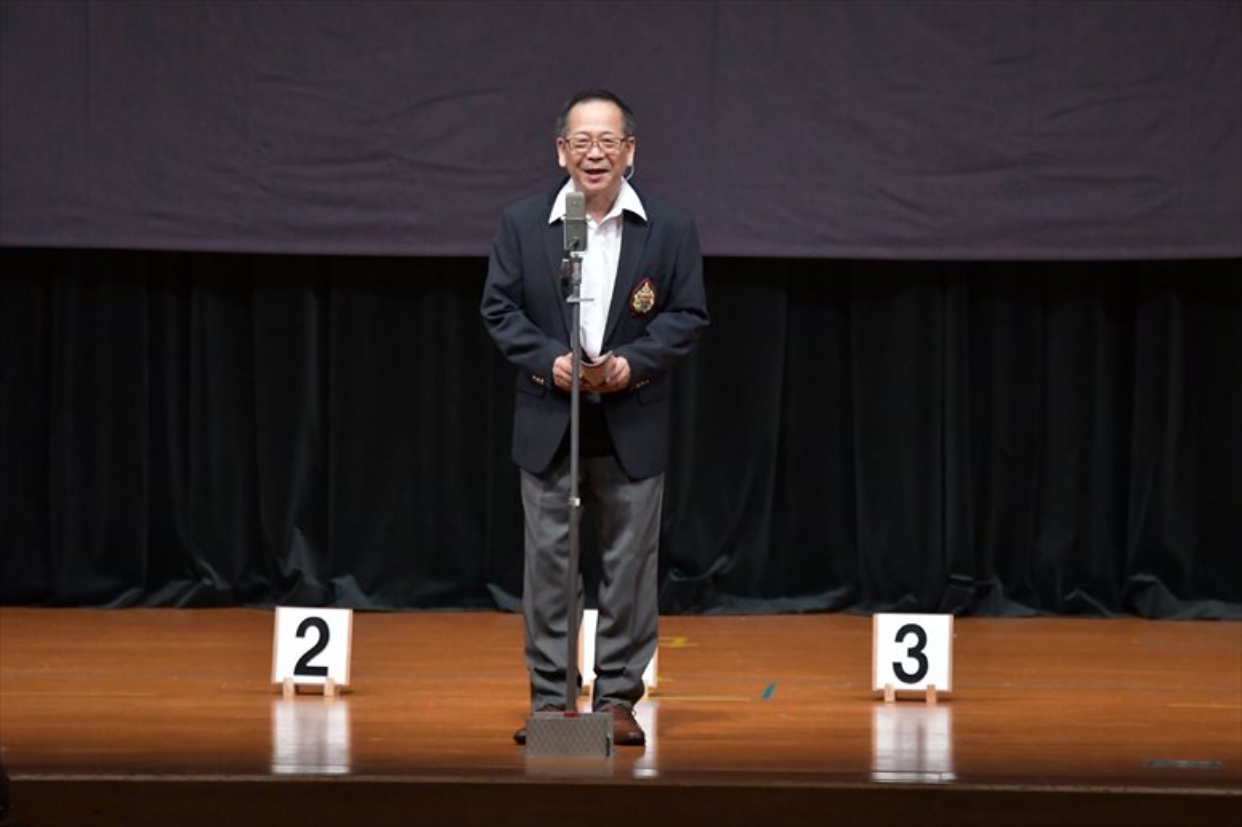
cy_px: 414
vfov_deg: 5.4
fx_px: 8793
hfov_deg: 8.1
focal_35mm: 255
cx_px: 621
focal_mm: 170
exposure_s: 1/400
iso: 5000
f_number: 5.6
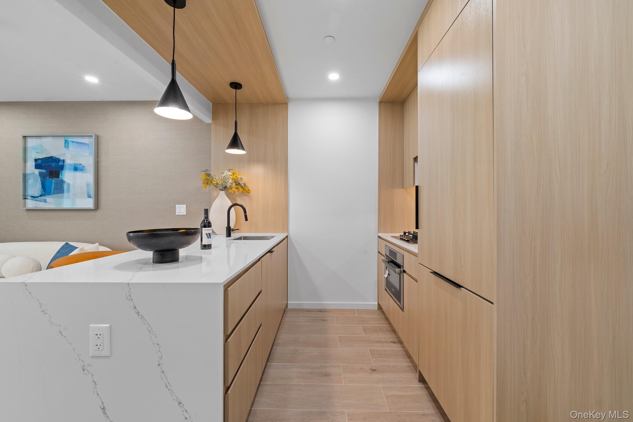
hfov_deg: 104.3
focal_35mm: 14
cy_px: 211
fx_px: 246
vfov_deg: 81.2
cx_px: 316
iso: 320
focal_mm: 14
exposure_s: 1/3
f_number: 10
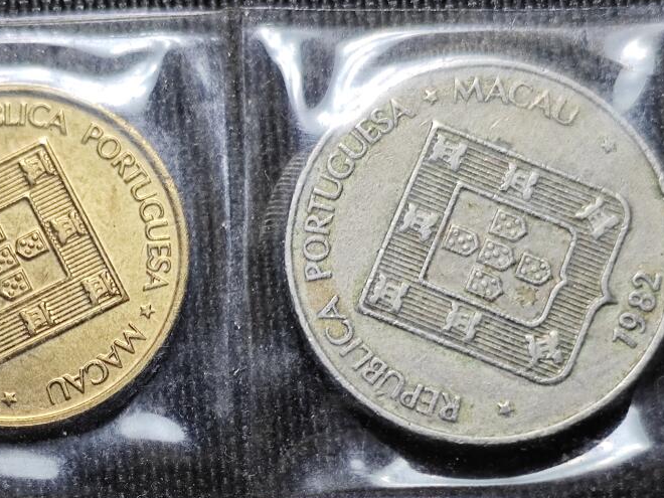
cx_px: 222
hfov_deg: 18.8
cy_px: 471
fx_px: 1995
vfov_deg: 14.1
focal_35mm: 104
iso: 100
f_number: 1.6
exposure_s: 1/94
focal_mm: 5.84
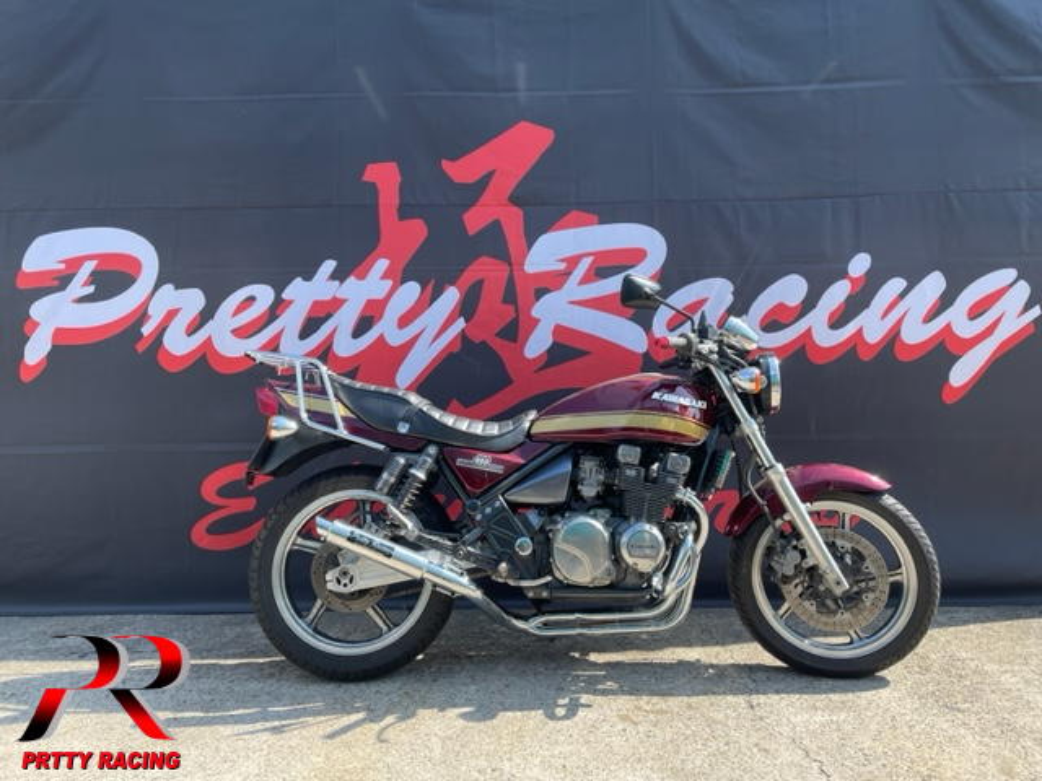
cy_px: 390
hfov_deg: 67.3
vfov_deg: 53.1
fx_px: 783
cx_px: 521
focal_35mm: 26
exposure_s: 1/725
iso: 32
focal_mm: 4.2
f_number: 1.6
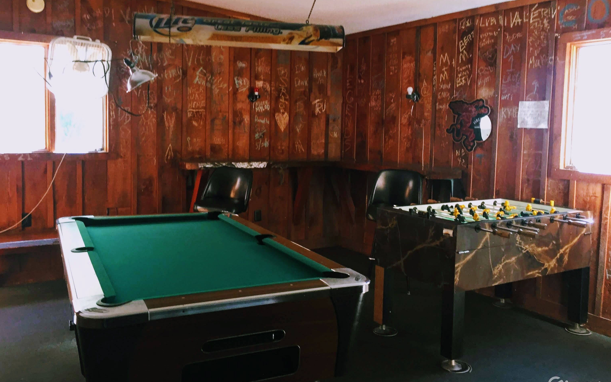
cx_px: 304
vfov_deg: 38.2
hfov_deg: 58.1
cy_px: 164
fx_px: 550
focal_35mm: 33
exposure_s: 1/30
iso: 100
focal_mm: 4.15
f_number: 2.2
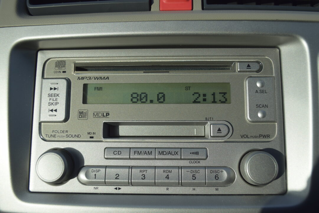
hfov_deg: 53.1
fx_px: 319
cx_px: 160
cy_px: 106
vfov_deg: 36.9
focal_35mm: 36
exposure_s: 1/800
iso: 200
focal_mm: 24
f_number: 4
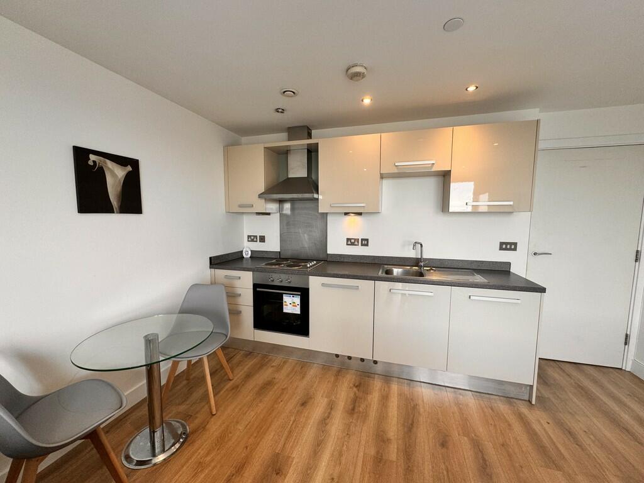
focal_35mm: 14
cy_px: 242
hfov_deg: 102.1
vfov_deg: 85.7
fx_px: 260
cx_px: 322
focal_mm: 2.22
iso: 100
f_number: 2.2
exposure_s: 1/100
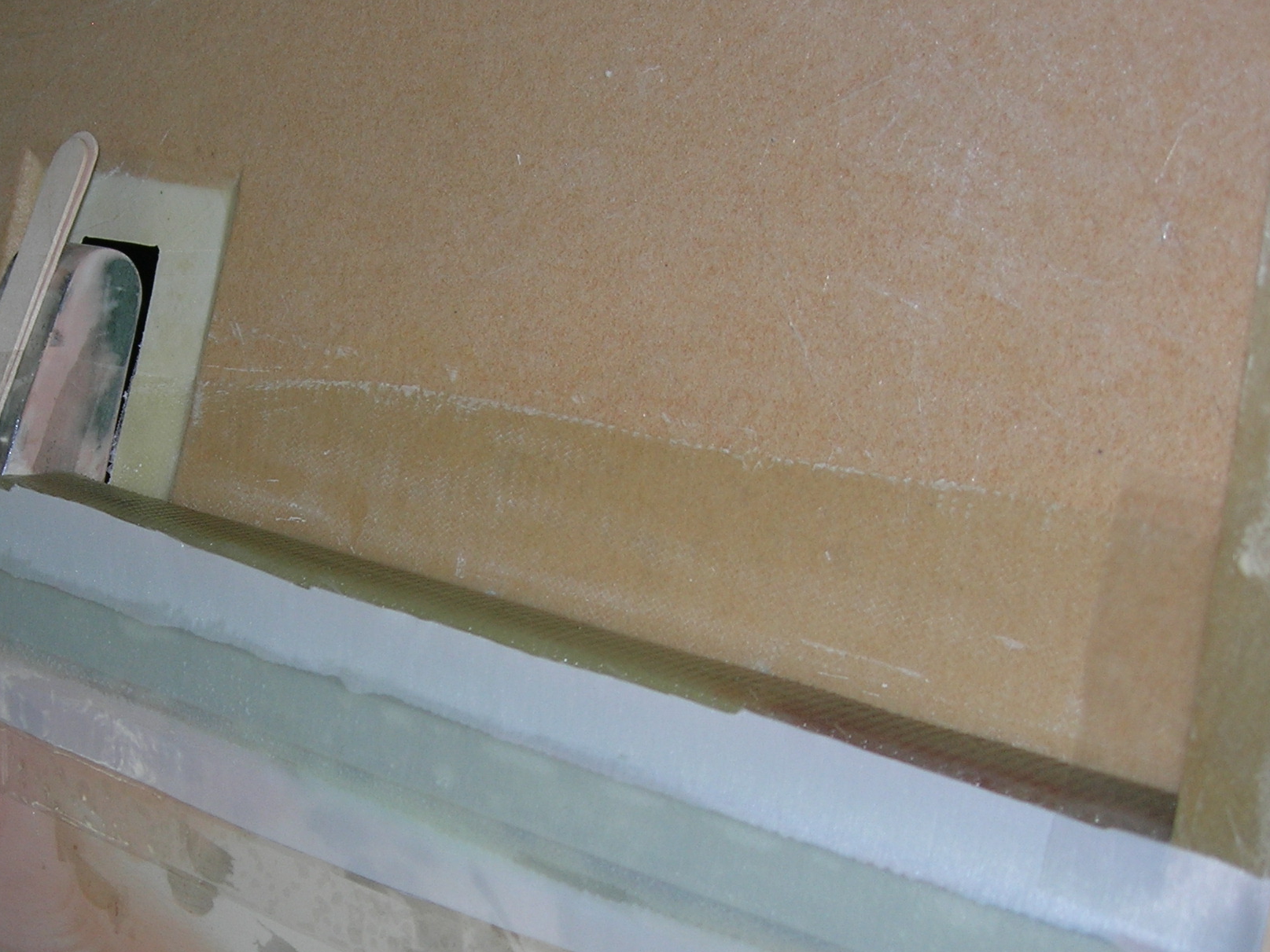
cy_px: 631
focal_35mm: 61
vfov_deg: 23.9
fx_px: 2238
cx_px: 396
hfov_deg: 31.4
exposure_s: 1/60.1
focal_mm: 7.8
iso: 64
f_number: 2.8
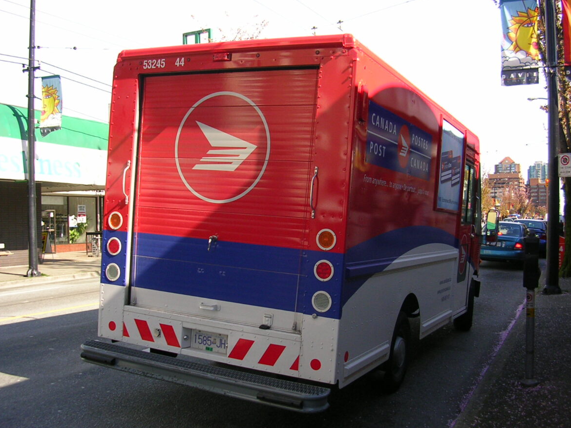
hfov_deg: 47.9
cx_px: 281
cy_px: 214
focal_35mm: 39
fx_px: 643
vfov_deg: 36.8
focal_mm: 5.8
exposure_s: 1/366
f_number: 2.8
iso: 50
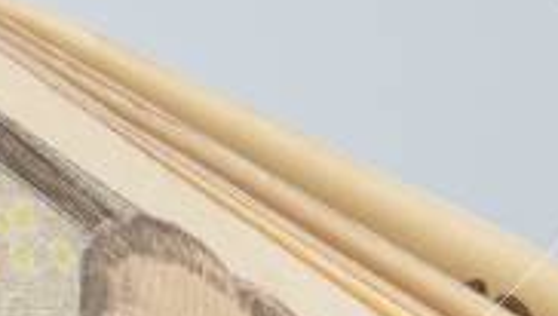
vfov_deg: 2.7
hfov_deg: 4.8
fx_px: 6624
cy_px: 572
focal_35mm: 447
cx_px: -451
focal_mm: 40
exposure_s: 1/80
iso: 200
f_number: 11
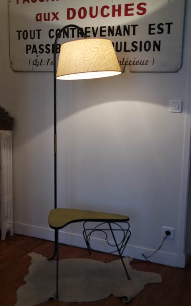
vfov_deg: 44.4
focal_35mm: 45
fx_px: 375
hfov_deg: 28.6
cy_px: 155
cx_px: 92
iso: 800
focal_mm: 28
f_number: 4
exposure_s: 1/50
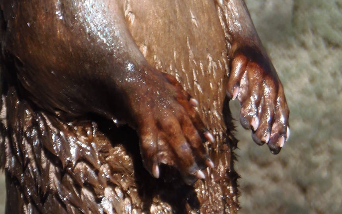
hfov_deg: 3.3
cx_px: 124
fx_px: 6003
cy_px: -99
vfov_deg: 2.0
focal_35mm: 644
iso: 64
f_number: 5
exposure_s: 1/200
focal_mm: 60.4
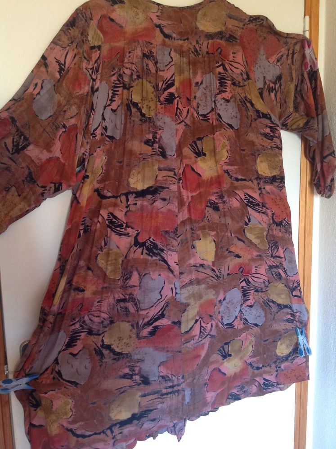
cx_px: 168
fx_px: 454
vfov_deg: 52.7
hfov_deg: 40.6
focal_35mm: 35
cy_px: 224
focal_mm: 4.28
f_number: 2.4
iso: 250
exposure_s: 1/15
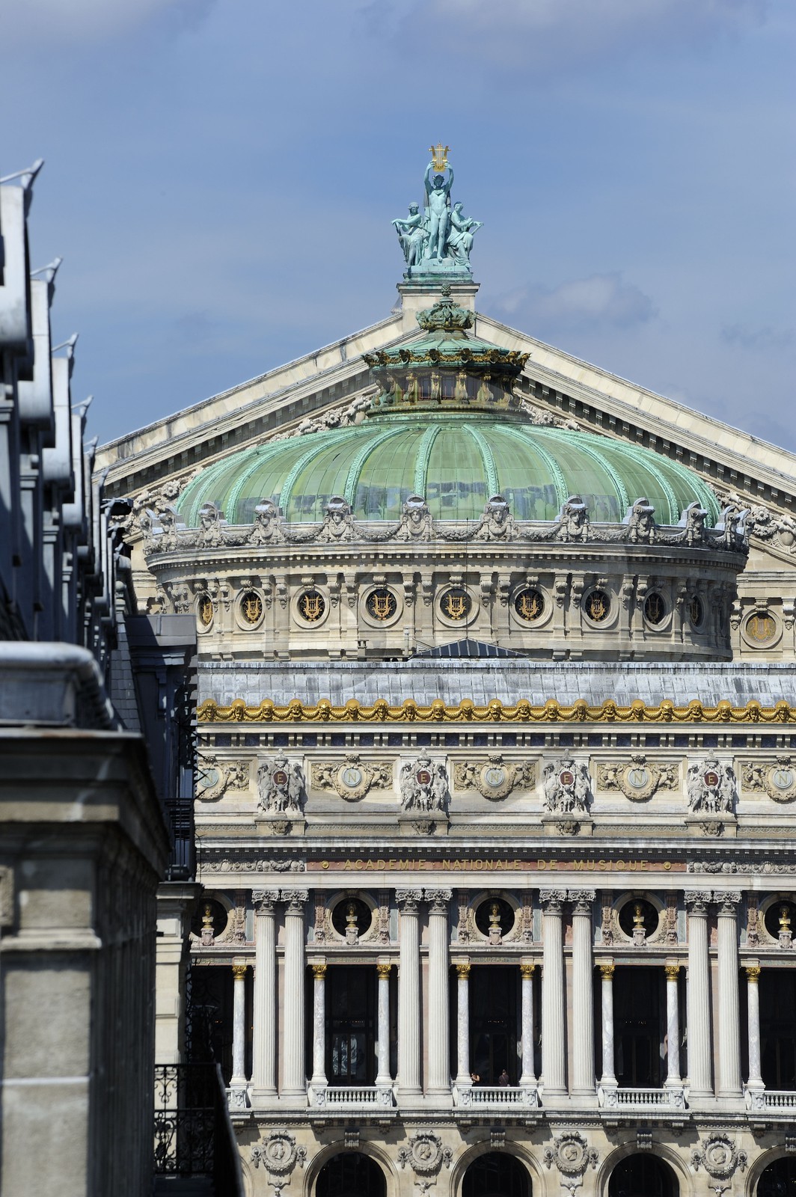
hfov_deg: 6.5
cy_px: 598
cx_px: 398
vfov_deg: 9.8
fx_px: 6977
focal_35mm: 210
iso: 200
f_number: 13
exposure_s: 1/320
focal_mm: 210
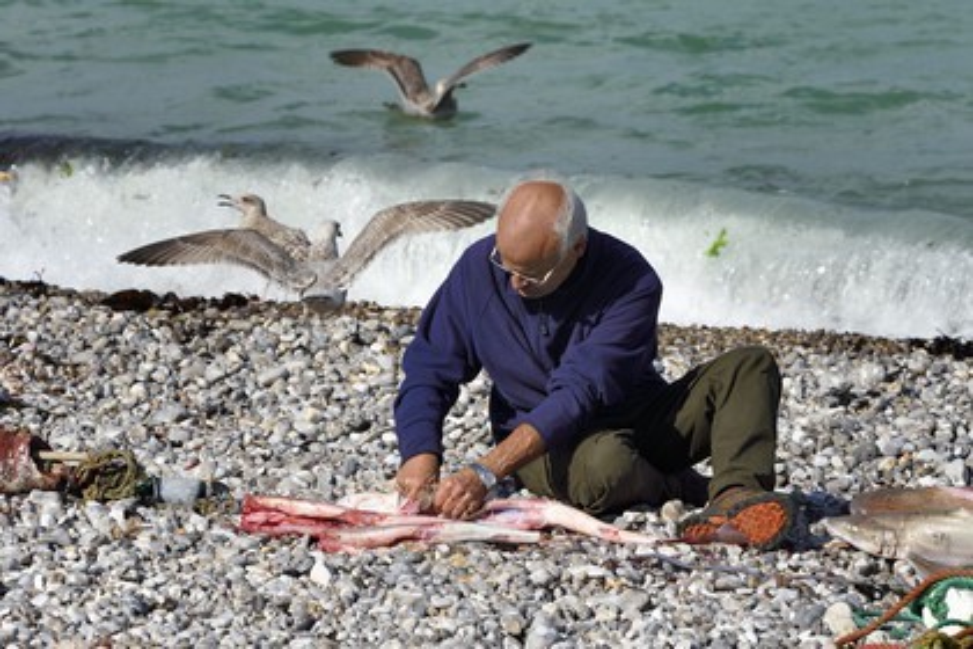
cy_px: 324
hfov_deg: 10.3
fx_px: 5405
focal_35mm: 200
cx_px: 486
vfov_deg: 6.9
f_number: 11
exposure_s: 1/320
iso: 200
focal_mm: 200
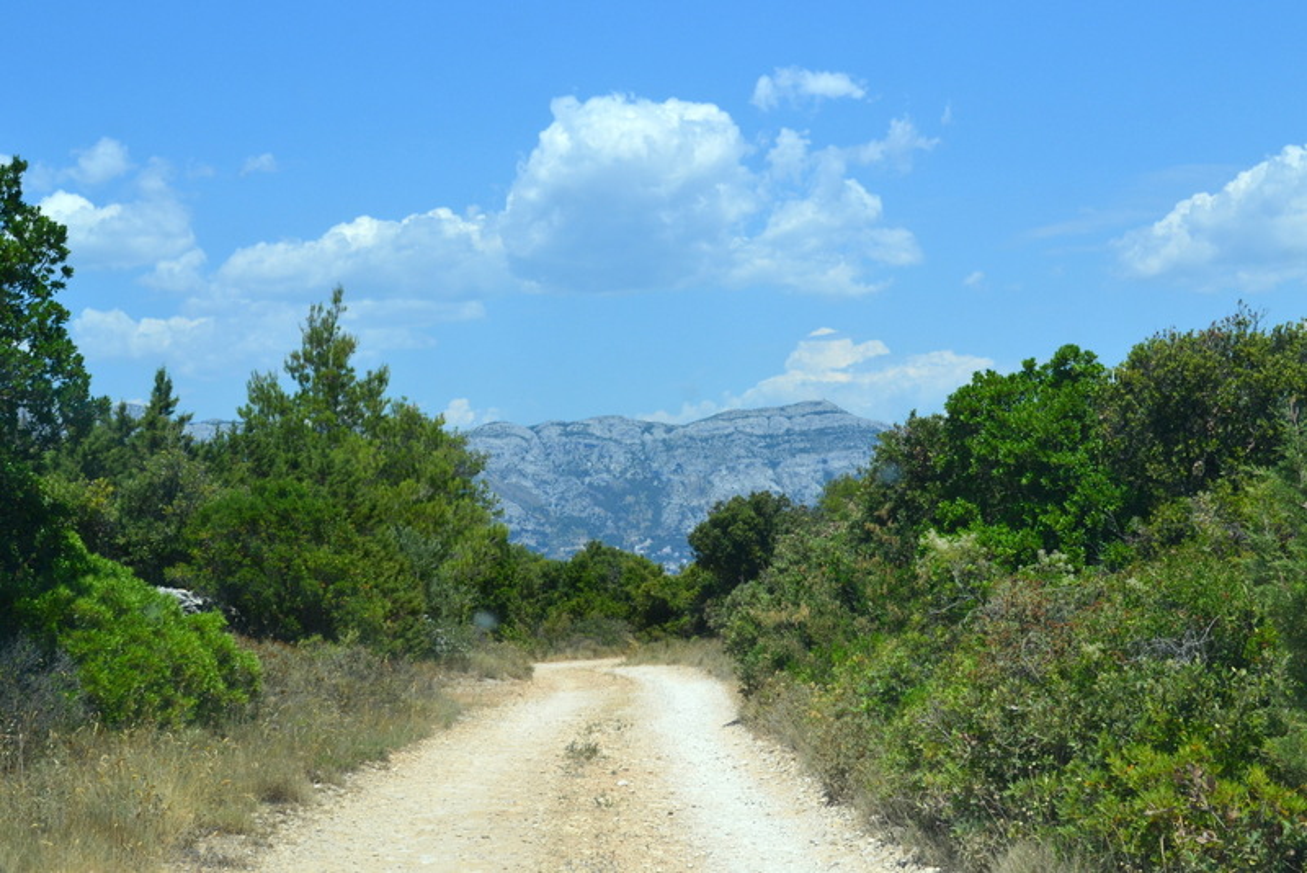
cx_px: 654
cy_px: 436
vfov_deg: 20.6
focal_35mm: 66
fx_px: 2397
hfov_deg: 30.5
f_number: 11
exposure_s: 1/500
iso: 360
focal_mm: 44
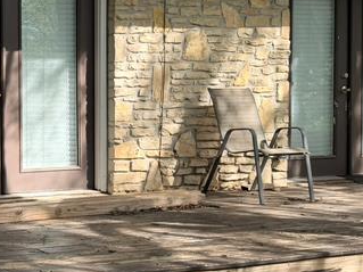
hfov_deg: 23.3
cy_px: 124
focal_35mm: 77
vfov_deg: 19.1
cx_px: -65
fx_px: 807
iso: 100
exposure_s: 1/1812
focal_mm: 6.76
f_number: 1.78
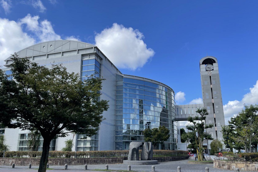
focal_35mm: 28
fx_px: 201
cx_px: 126
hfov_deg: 65.5
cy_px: 99
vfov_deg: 46.3
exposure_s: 1/2212
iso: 32
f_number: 1.6
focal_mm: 4.2
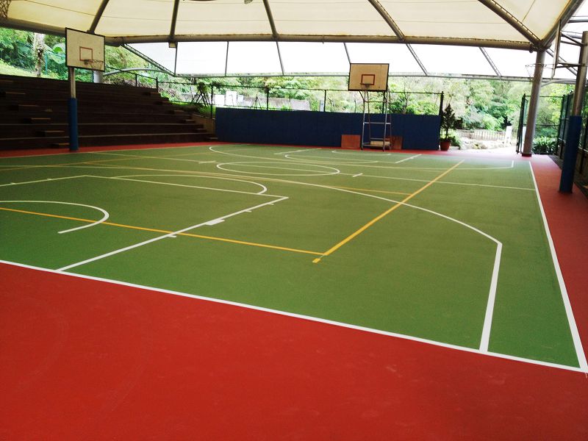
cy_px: 220
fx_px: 595
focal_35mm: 35
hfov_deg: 52.6
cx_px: 294
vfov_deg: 40.7
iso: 64
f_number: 2.4
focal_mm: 4.28
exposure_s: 1/120
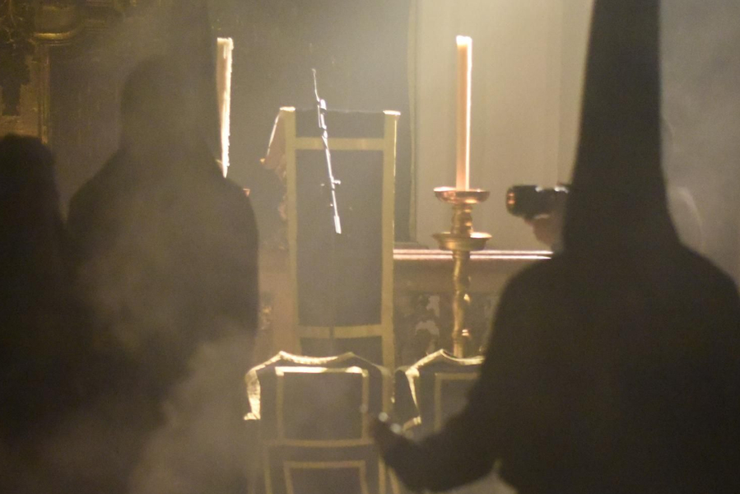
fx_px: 1830
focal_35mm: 89
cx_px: 459
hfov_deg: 22.8
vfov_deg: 15.2
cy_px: 438
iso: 12800
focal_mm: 50
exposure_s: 1/160
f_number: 1.8
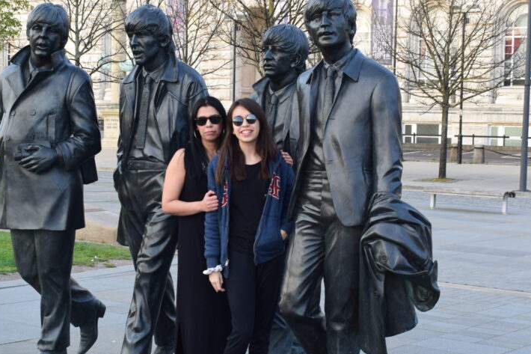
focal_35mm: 73
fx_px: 1076
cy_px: 210
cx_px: 227
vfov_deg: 18.6
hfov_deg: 27.7
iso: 400
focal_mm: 32
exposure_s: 1/80
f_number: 8
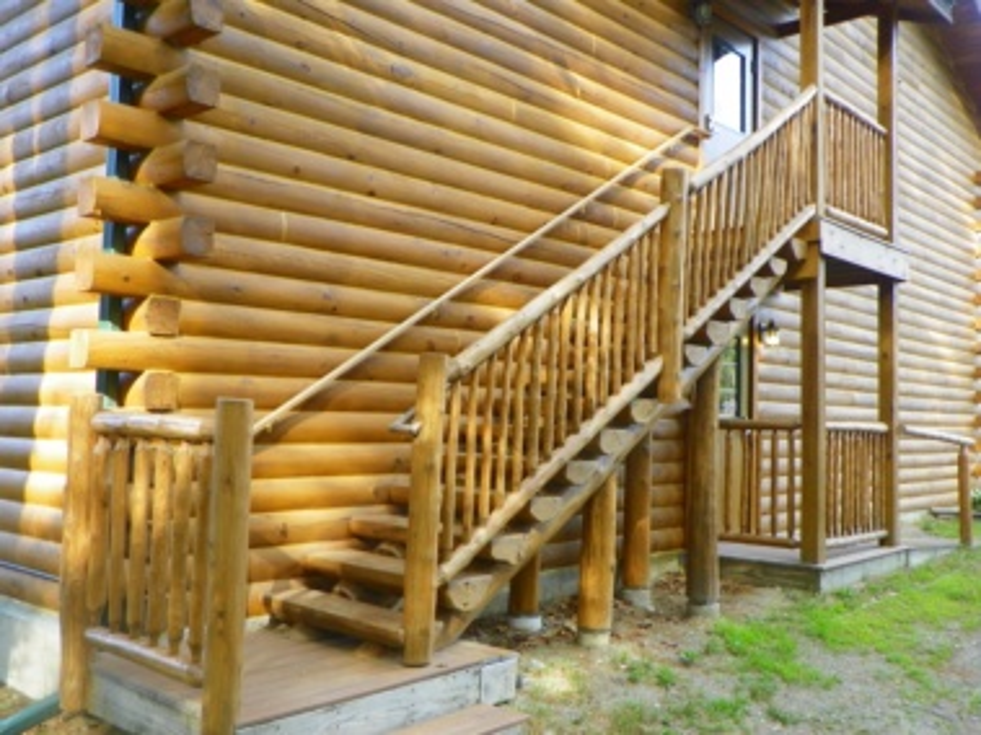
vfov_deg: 40.7
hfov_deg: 52.6
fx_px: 992
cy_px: 368
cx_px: 490
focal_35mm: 35
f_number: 3.2
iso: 64
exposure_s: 1/40
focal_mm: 6.2
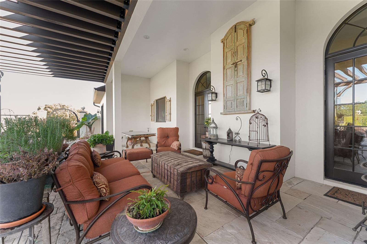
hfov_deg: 104.3
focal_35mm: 14
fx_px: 143
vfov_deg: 81.2
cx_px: 184
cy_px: 122
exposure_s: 1/30
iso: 500
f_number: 7.1
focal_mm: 14
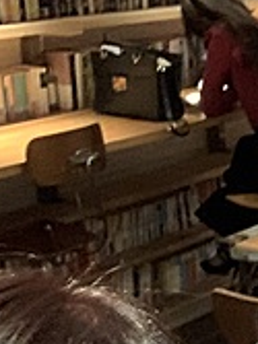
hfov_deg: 11.3
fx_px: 1224
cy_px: 297
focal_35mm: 123
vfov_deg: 15.9
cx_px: 440
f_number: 2.2
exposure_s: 1/17
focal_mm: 2.87
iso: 640
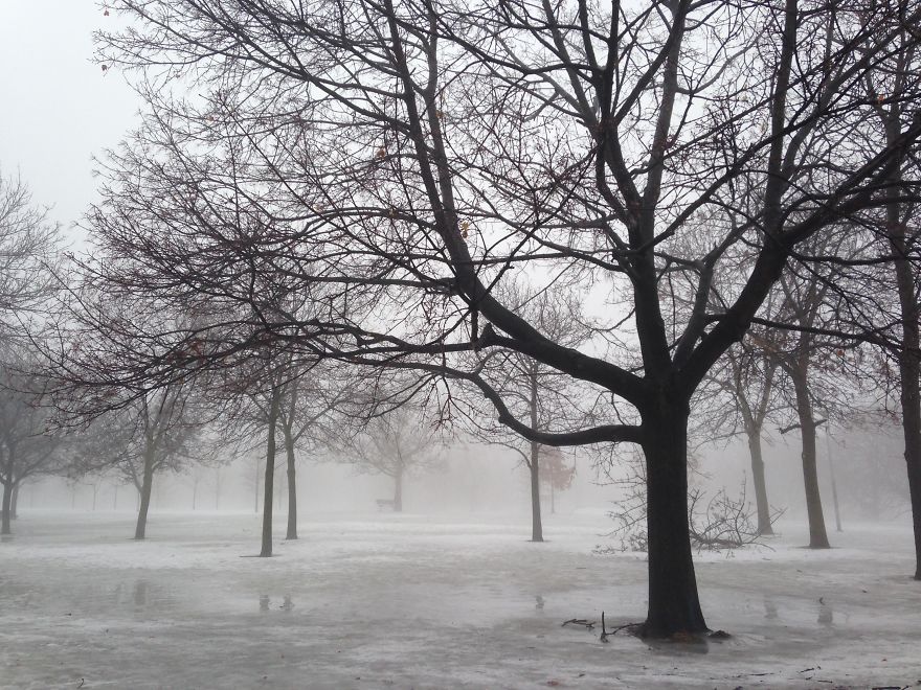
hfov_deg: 55.4
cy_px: 345
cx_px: 460
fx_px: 878
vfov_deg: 42.9
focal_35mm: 33
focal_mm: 4.12
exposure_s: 1/150
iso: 50
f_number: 2.4
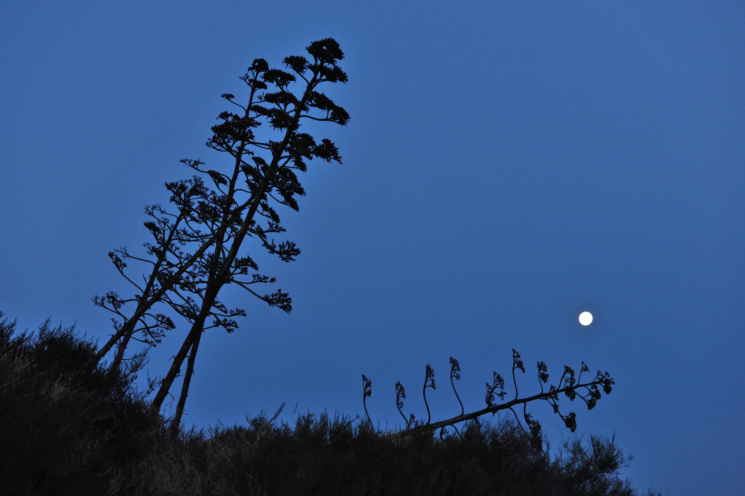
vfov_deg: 19.4
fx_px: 1448
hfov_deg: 28.9
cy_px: 248
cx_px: 372
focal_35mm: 70
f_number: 6.3
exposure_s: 1/125
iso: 1600
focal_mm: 70
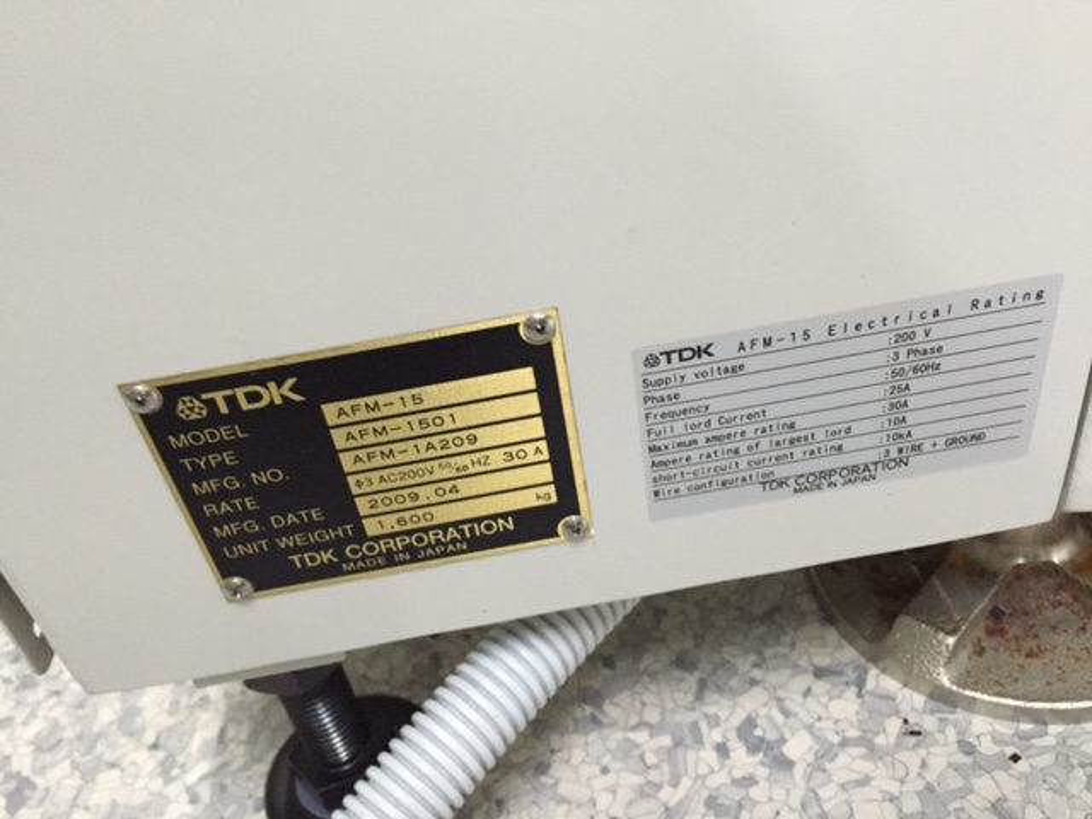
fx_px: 915
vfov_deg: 48.2
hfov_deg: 61.7
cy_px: 410
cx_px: 546
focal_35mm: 29
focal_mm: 4.15
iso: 250
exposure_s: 1/24
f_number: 2.2
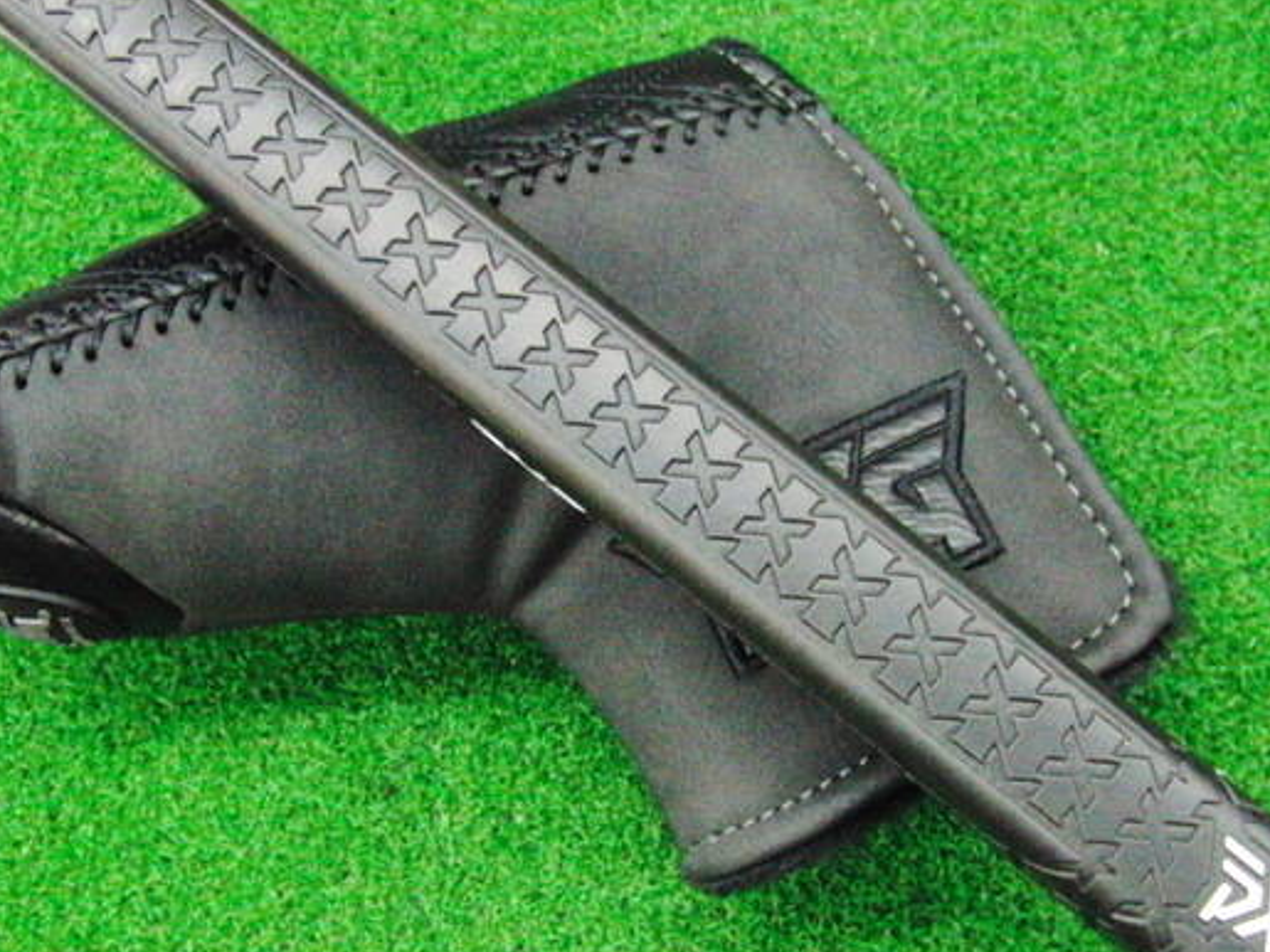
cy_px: 508
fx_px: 1687
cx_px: 661
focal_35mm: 46
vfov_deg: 31.5
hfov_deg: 41.2
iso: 3200
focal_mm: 6.42
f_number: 3.6
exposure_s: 1/160
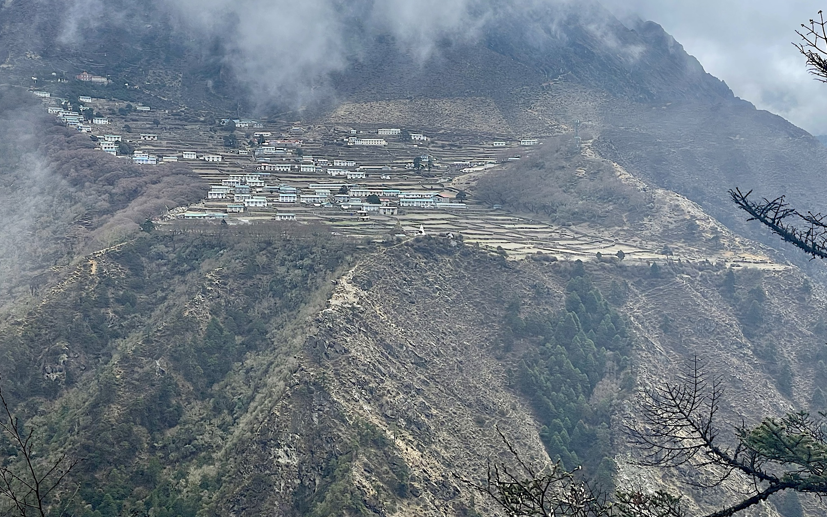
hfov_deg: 36.3
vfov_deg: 23.1
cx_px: 408
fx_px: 1262
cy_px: 212
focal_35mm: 56
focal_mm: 6
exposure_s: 1/1410
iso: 25
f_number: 2
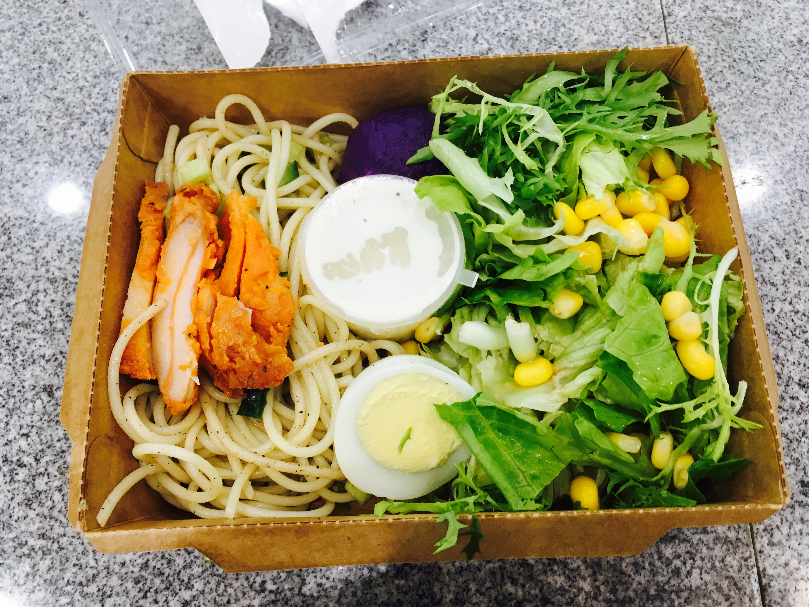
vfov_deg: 48.2
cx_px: 404
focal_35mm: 29
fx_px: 678
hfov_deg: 61.7
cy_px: 304
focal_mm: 4.15
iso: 80
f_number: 2.2
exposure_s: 1/33
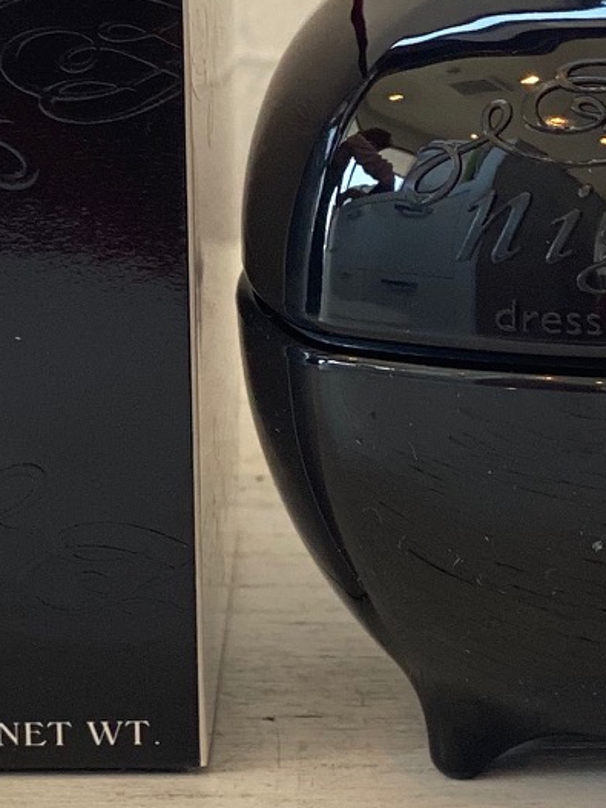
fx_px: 4647
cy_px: 422
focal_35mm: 199
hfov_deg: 7.5
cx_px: 156
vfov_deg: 9.9
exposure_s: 1/120
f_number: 2
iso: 50
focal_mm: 6
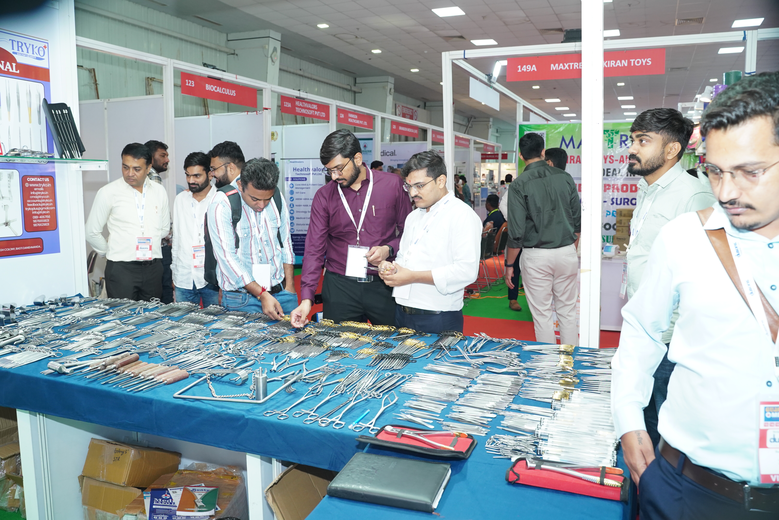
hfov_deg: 65.5
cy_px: 260
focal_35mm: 28
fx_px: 606
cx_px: 390
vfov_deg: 46.4
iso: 2000
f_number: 5.6
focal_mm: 28
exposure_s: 1/125
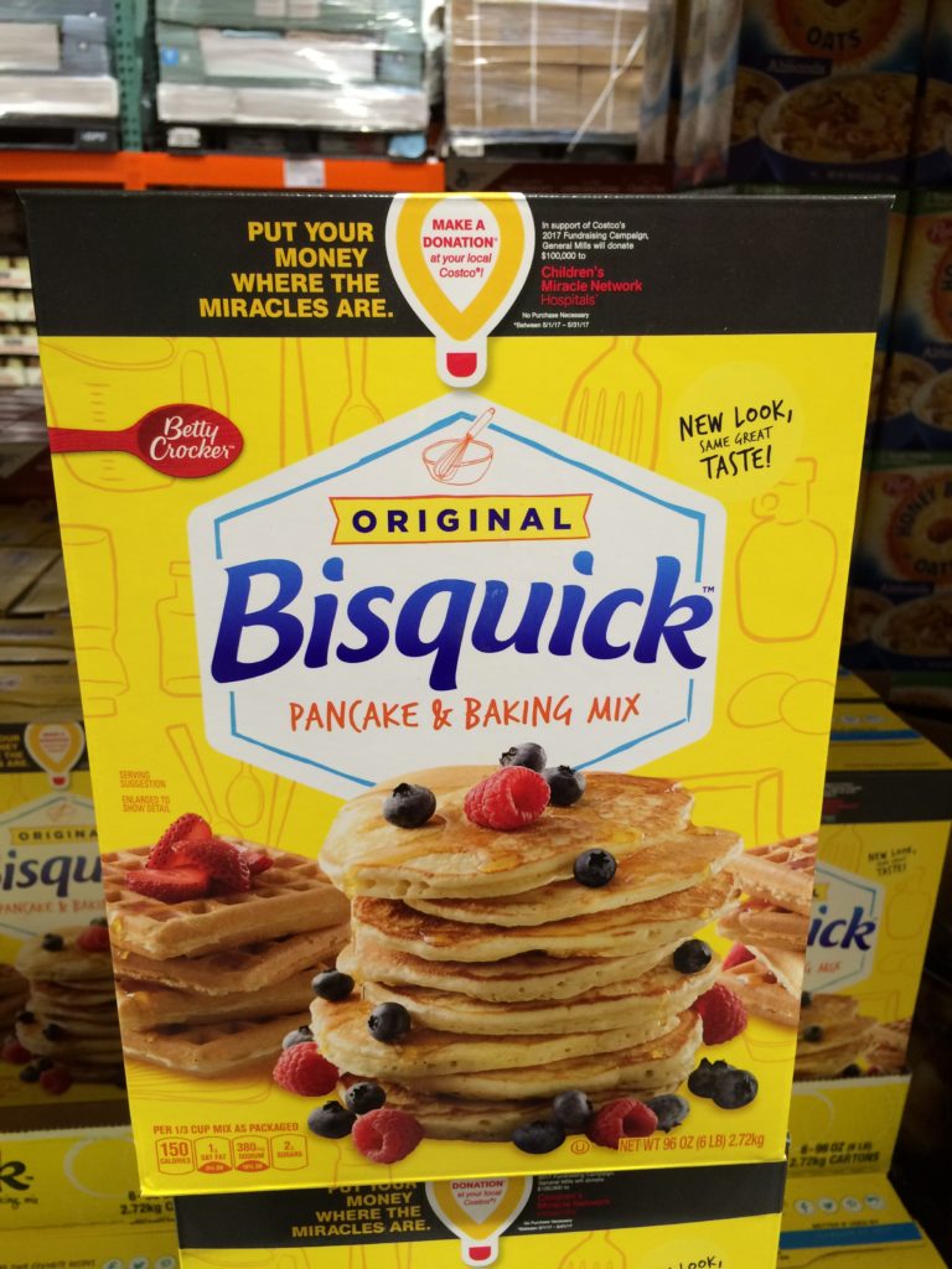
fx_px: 1063
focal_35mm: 29
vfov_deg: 61.7
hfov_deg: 48.2
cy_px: 634
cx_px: 476
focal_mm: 4.15
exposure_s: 1/30
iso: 100
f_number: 2.2
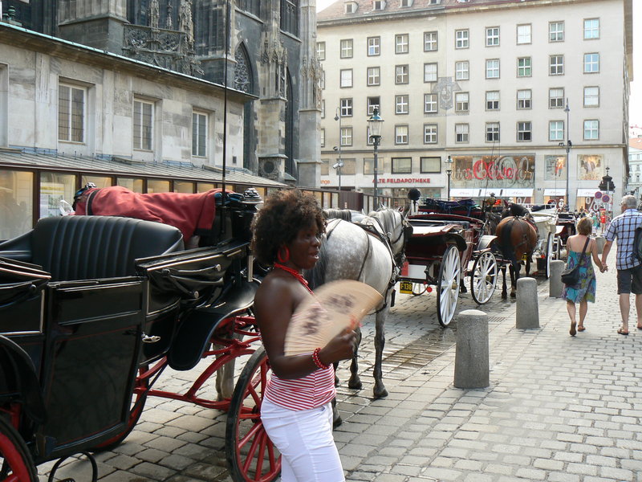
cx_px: 321
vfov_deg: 39.7
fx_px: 668
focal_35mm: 36
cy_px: 241
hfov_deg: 51.4
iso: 80
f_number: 3.6
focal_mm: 6
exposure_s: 1/60
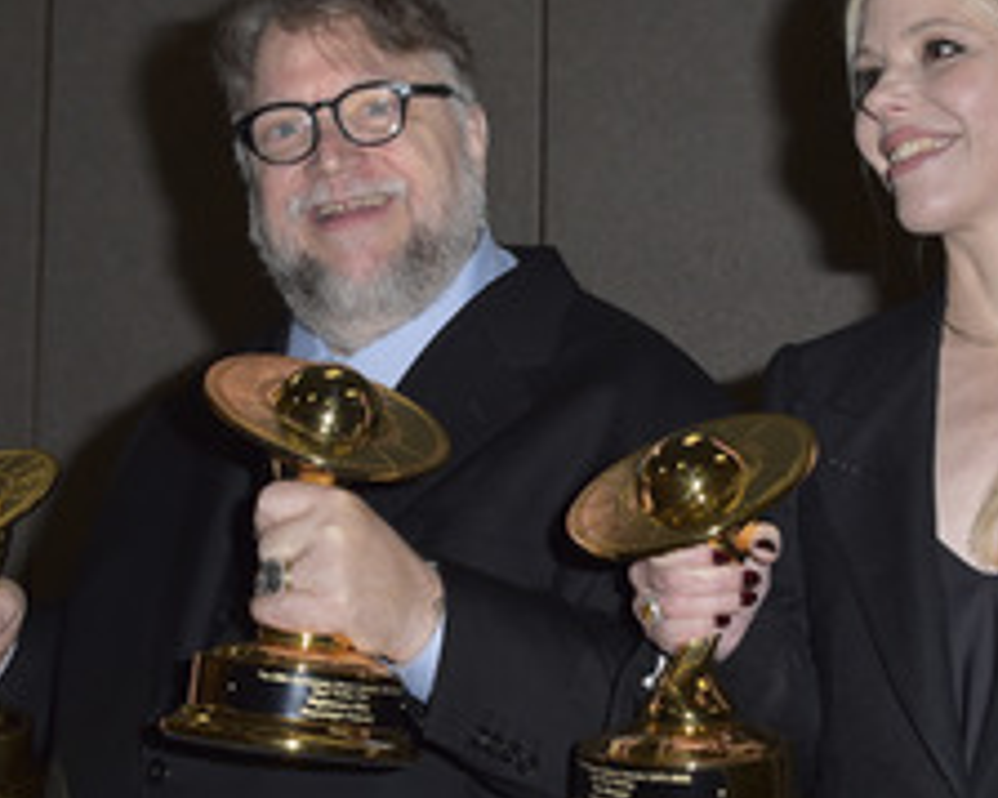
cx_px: 642
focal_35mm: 68
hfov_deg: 27.8
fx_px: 2008
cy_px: 517
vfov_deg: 22.4
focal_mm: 36
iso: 400
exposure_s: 1/250
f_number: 6.3
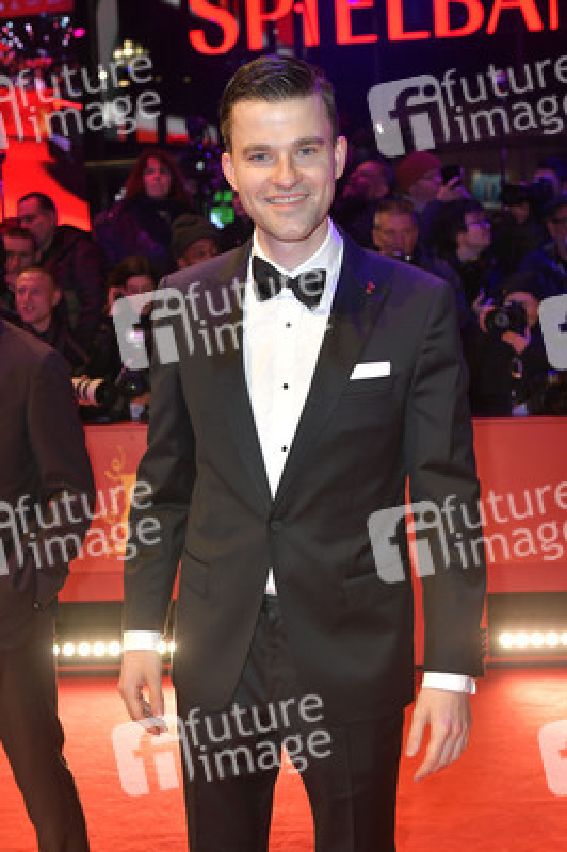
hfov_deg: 28.0
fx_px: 1136
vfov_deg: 41.1
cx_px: 284
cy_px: 426
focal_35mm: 48
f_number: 5.6
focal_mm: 48
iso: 1600
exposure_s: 1/250
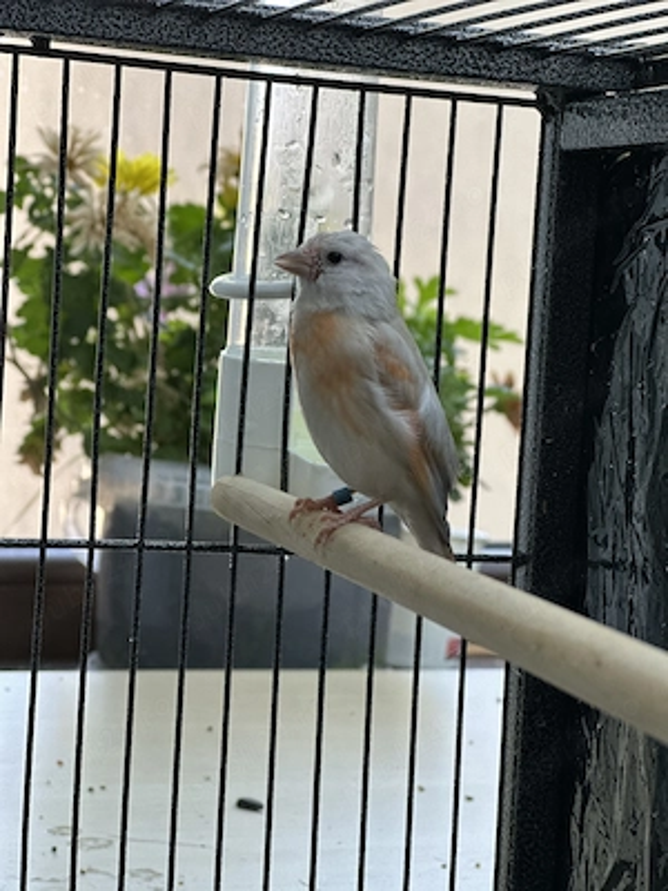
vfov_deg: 25.3
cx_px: 334
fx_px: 1981
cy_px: 446
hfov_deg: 19.1
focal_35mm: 77
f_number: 2.8
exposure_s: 1/121
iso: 125
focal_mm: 9
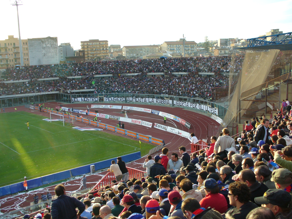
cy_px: 110
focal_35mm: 37
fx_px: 312
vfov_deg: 38.7
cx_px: 146
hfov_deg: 50.1
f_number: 2.8
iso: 80
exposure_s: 1/250
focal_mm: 6.1
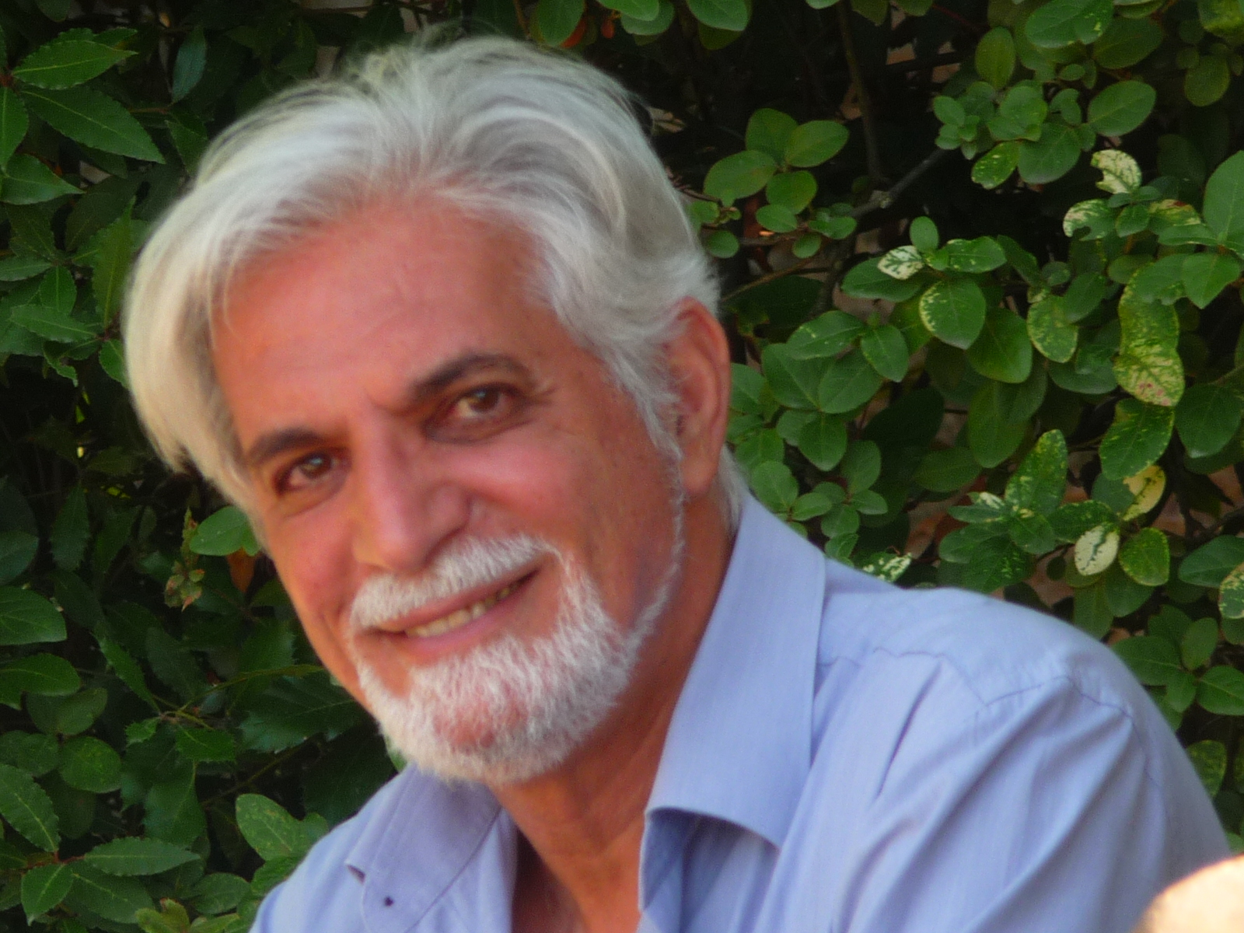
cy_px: 466
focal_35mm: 472
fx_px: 16962
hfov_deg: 4.2
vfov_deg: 3.2
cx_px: 622
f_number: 4.9
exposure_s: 1/60
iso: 100
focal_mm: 47
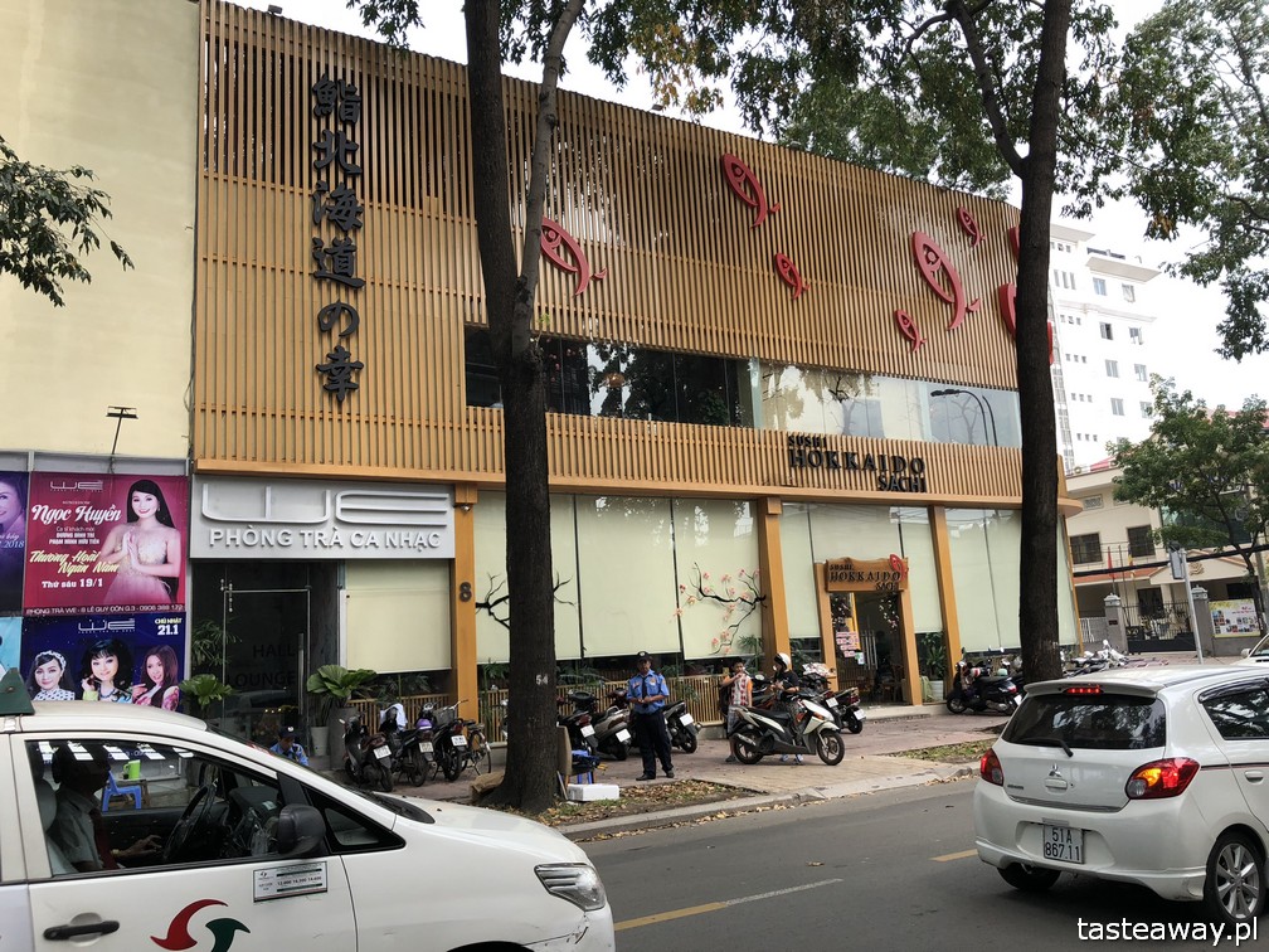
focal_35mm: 28
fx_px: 1026
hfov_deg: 63.4
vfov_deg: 49.7
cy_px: 476
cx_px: 634
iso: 20
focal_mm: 3.99
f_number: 1.8
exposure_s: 1/564
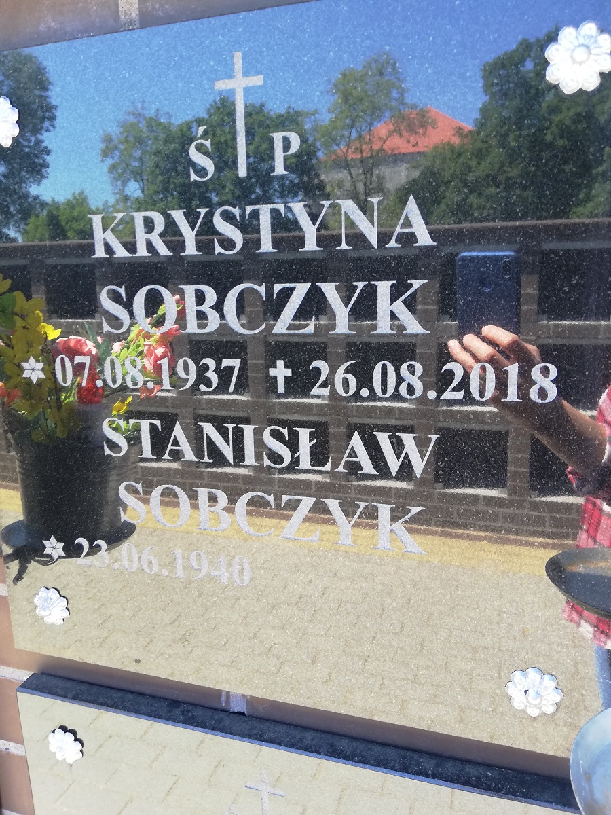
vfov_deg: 67.3
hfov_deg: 53.1
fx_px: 612
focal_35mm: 26
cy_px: 408
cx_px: 306
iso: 50
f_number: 2.2
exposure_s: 1/50
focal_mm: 3.81
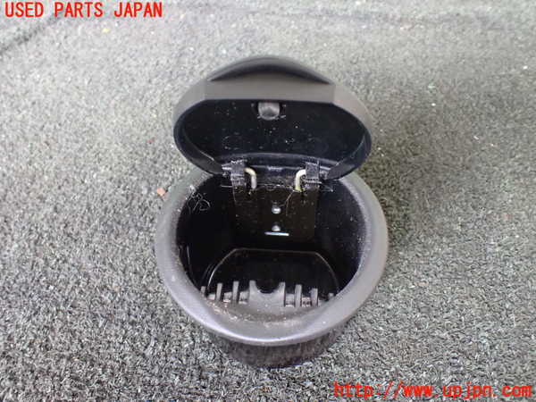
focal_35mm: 30
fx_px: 465
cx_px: 268
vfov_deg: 46.8
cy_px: 201
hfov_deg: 60.0
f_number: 2.3
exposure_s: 1/30
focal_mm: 5.4
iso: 1250
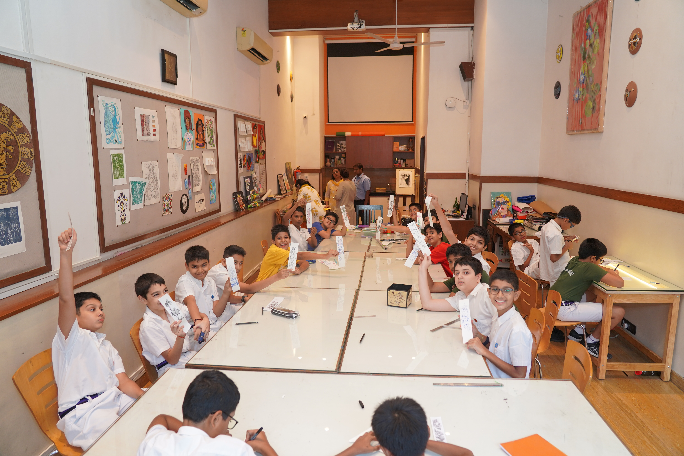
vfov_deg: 53.1
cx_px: 342
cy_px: 228
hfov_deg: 73.7
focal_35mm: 24
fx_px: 456
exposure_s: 1/160
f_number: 4
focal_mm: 24
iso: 500
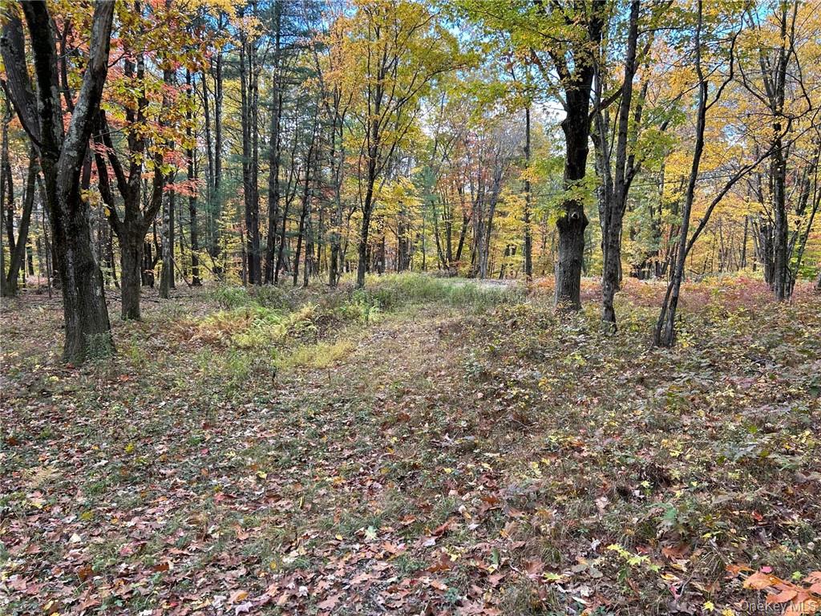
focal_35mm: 26
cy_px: 308
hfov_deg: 67.3
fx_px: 617
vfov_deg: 53.1
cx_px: 410
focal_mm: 5.7
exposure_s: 1/207
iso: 50
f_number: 1.5
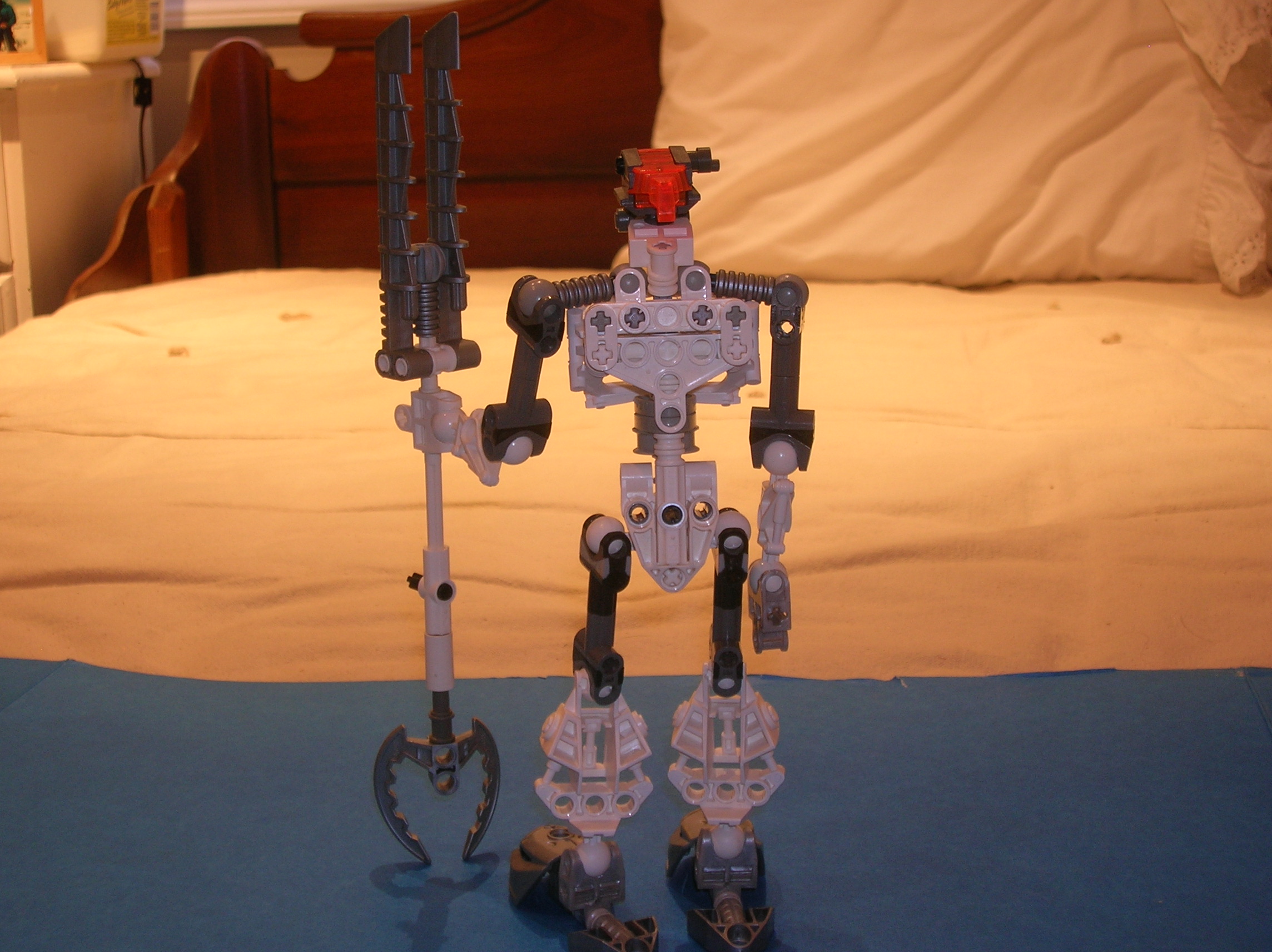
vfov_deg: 27.0
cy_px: 476
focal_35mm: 54
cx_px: 636
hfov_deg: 35.6
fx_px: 1983
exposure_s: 1/5.7
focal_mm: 9
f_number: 3.4
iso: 50
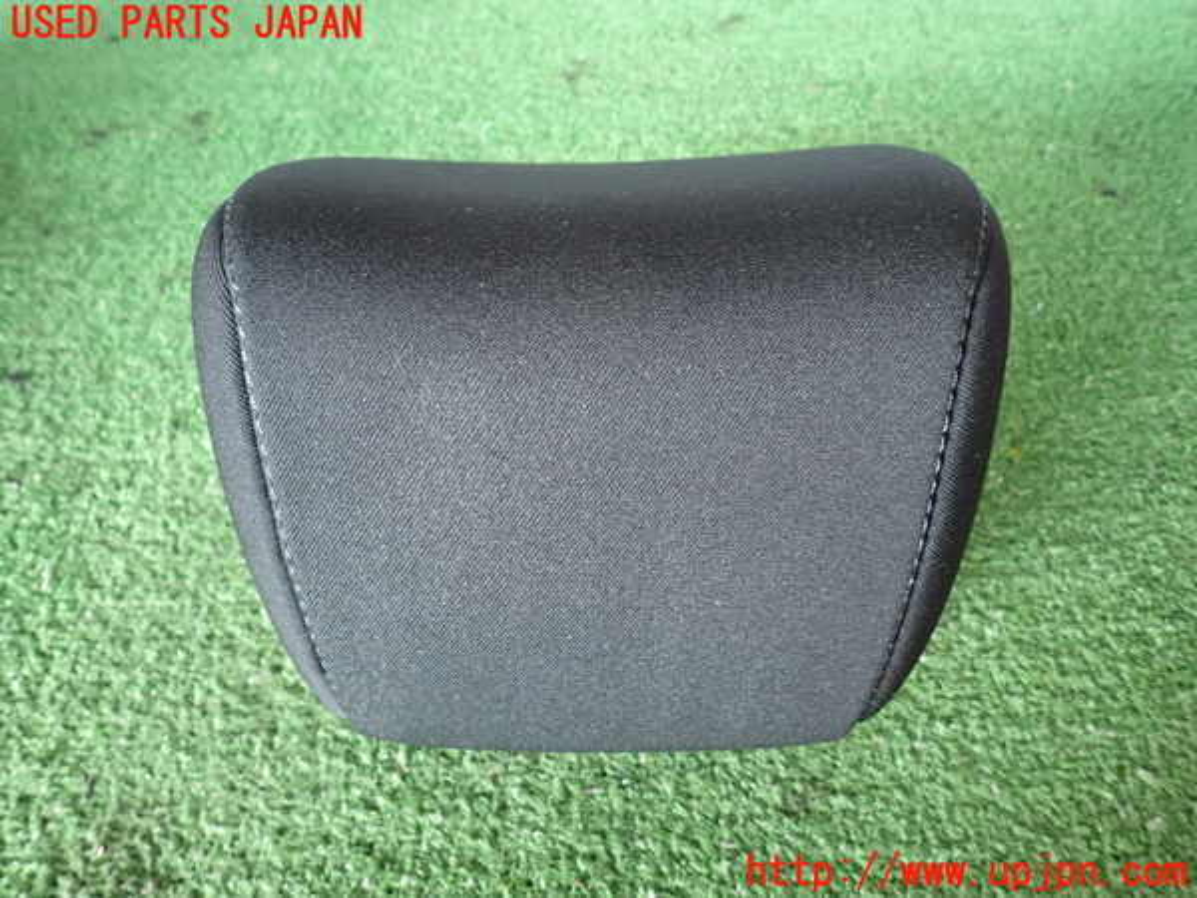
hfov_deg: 69.4
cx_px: 598
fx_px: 864
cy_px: 449
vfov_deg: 54.9
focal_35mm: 25
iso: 250
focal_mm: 4.5
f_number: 2
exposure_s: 1/30
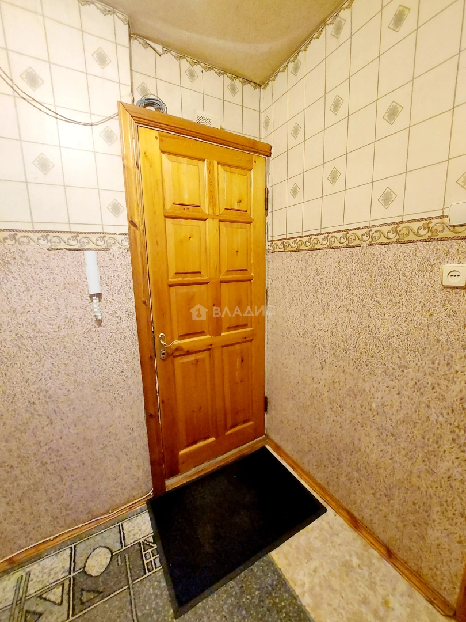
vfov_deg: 106.2
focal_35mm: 13
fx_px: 233
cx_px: 233
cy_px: 311
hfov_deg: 89.9
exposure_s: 1/25
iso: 500
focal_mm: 1.74
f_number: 2.2
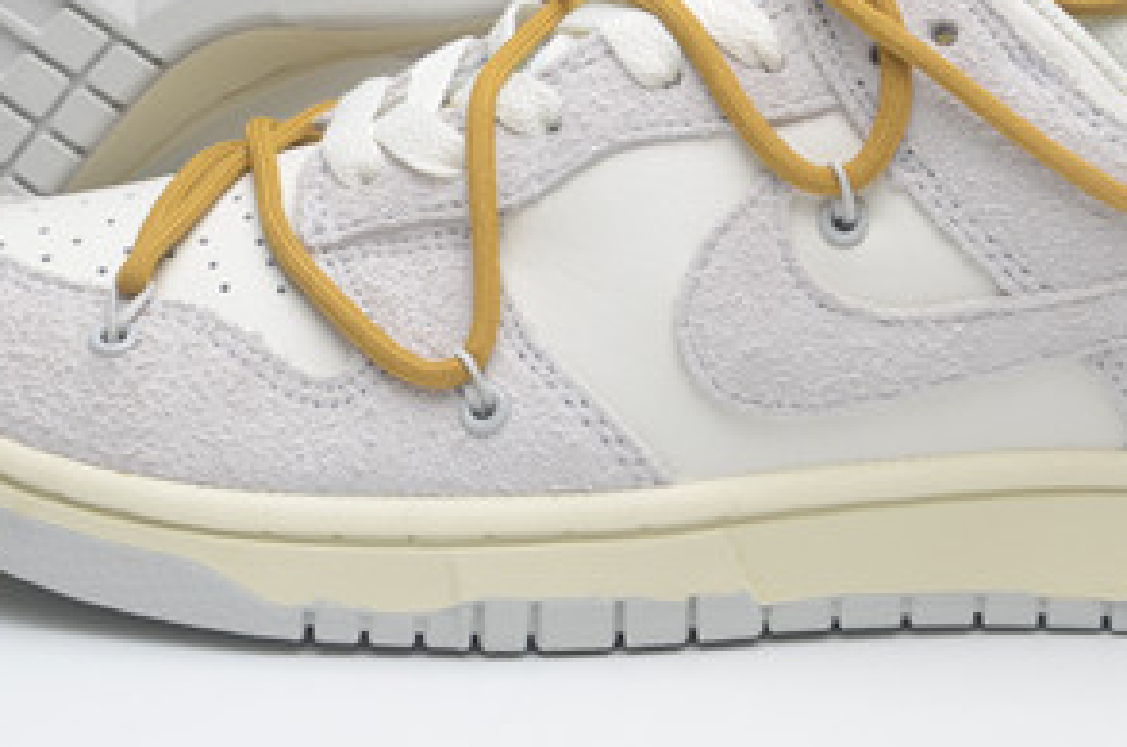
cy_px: 10
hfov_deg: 16.7
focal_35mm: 123
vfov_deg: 11.0
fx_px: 3842
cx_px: 546
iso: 100
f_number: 8
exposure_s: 1/125
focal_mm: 40
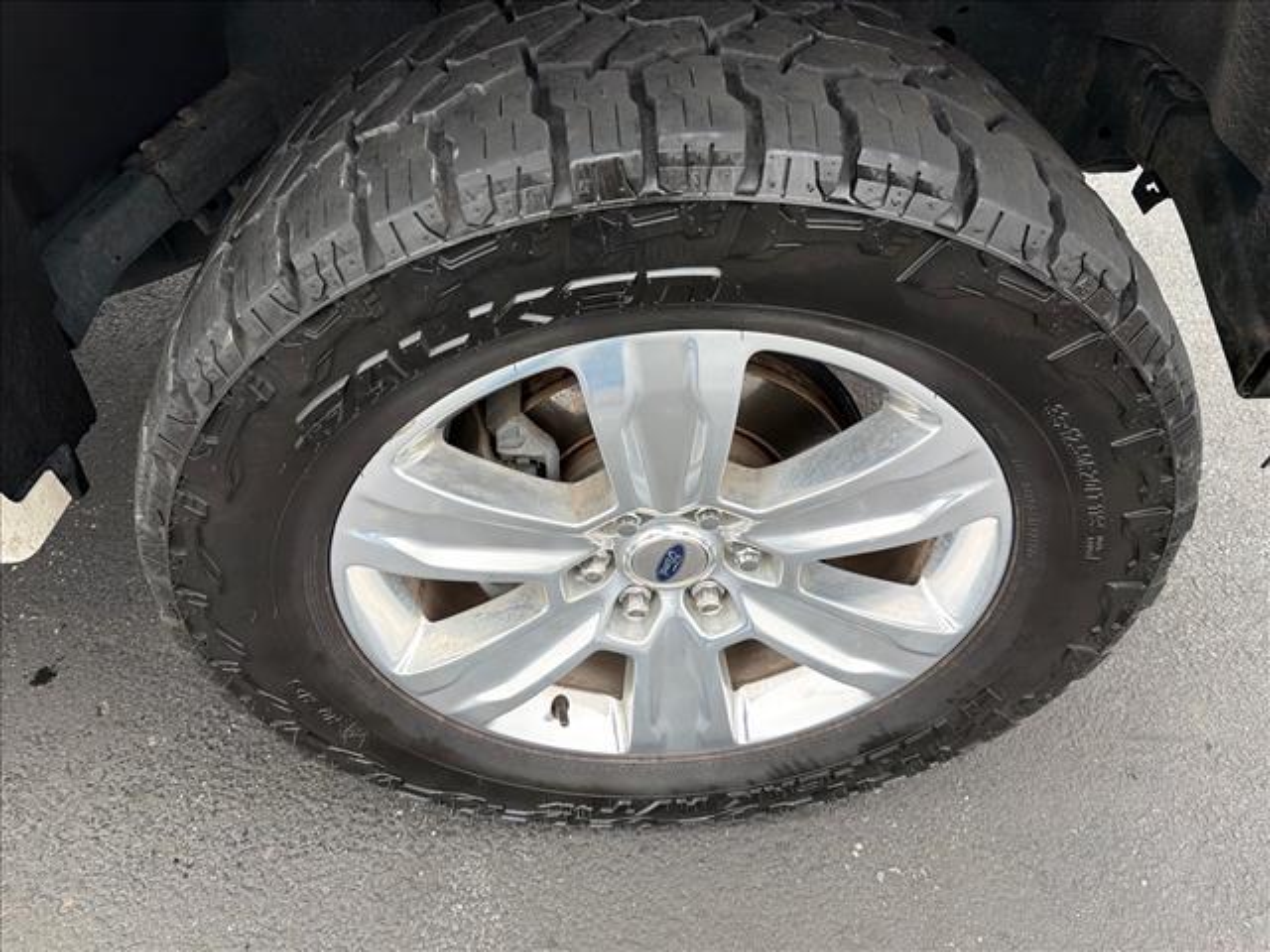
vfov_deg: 56.8
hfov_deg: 71.6
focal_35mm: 24
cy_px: 476
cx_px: 635
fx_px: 881
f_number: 1.78
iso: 160
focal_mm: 6.76
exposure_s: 1/220
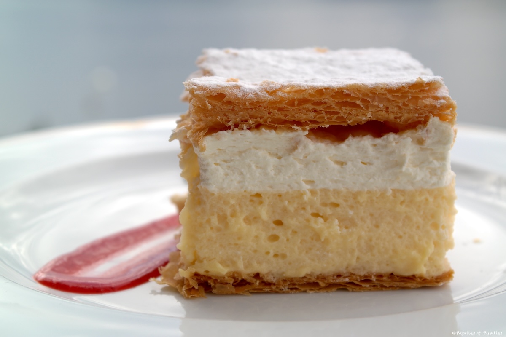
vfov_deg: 17.7
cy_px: 168
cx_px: 253
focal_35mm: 77
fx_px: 1082
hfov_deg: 26.3
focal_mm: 50
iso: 100
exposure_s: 1/250
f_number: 7.1
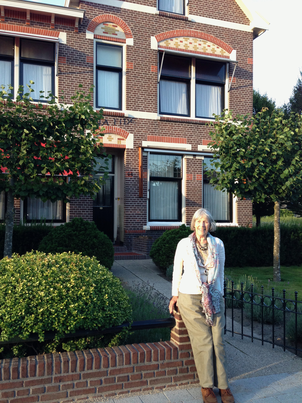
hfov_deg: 42.9
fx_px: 384
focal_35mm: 33
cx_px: 151
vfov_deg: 55.4
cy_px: 202
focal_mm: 4.13
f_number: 2.4
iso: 100
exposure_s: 1/249
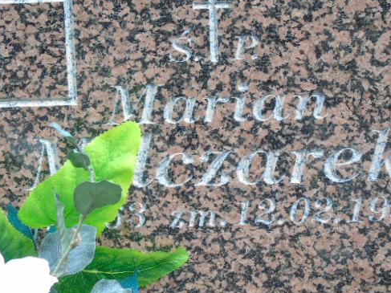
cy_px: 181
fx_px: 1841
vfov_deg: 9.1
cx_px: 224
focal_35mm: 163
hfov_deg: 12.1
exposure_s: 1/40
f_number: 4.6
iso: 80
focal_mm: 22
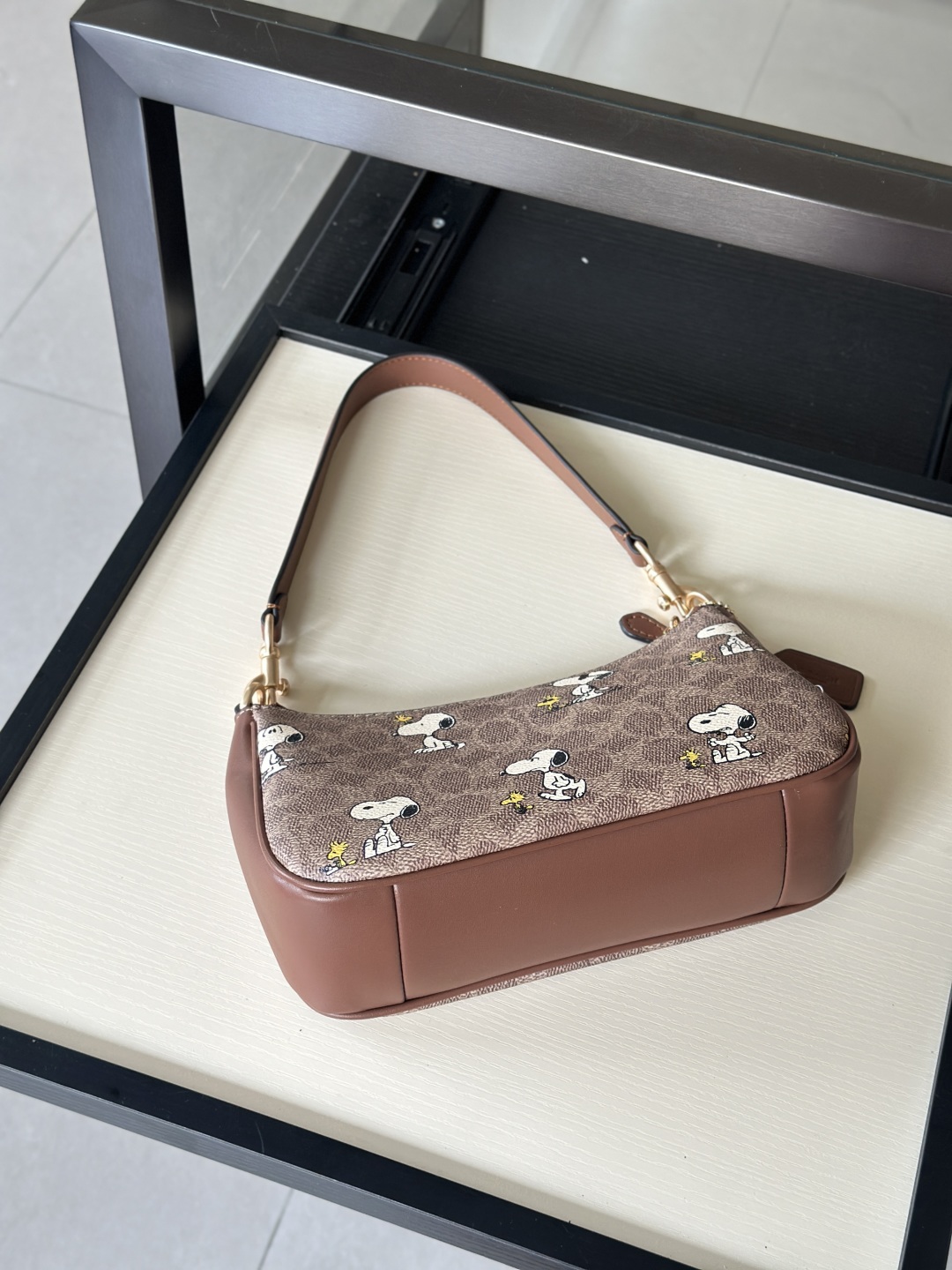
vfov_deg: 39.7
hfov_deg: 30.3
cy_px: 635
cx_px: 476
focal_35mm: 48
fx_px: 1760
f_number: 1.78
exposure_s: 1/121
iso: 80
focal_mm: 6.86
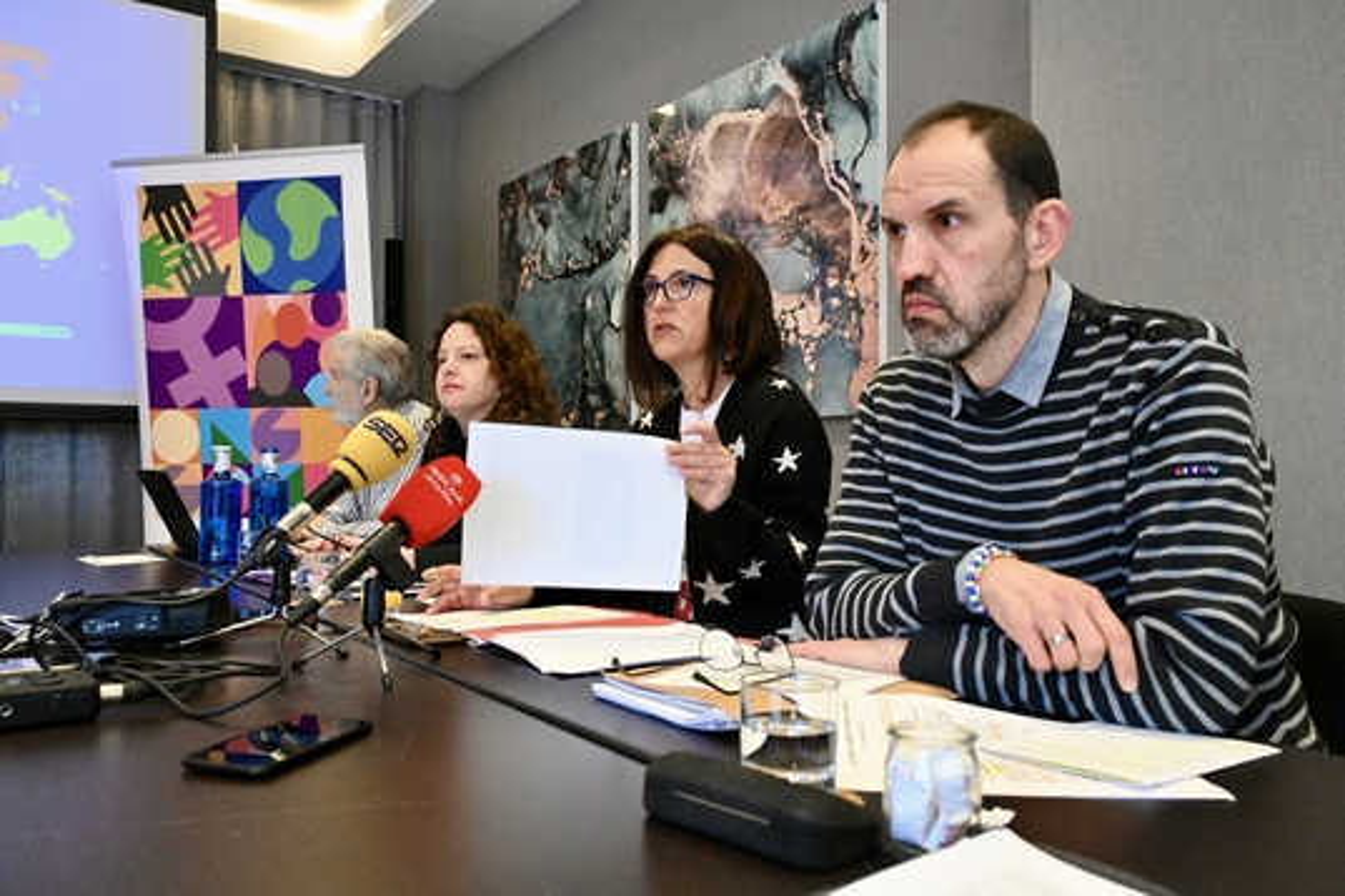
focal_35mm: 28
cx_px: 672
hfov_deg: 64.6
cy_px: 448
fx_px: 1065
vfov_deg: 45.7
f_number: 6.3
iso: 10000
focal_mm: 28.5
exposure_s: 1/160
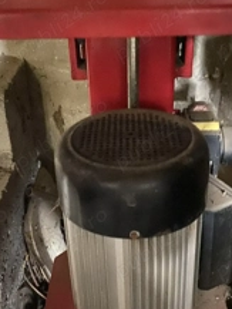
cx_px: 111
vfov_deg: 39.6
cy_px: 158
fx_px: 429
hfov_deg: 30.3
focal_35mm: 48
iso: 800
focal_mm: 4.25
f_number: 1.8
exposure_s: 1/8
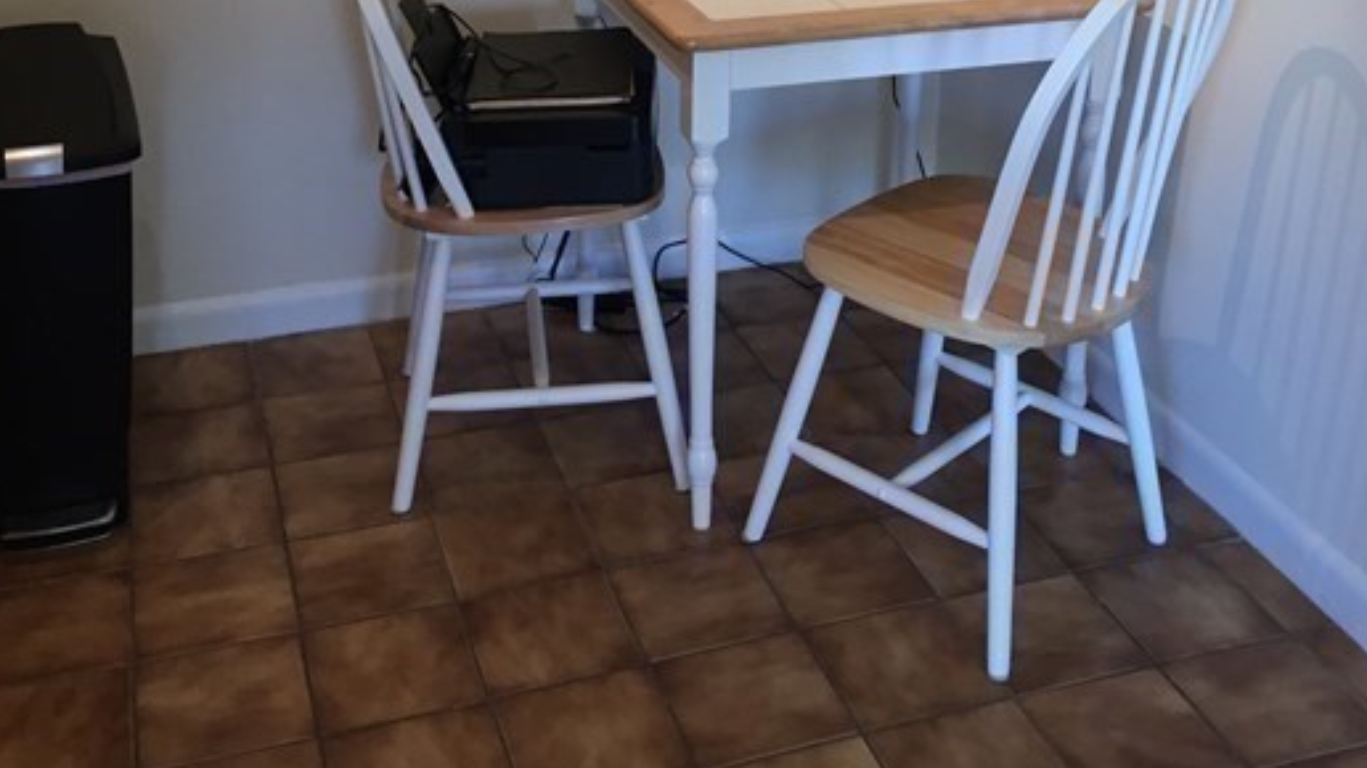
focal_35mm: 47
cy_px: -109
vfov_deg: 23.6
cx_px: 729
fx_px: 1703
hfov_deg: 43.7
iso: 100
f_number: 2.2
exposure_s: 1/30
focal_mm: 4.15
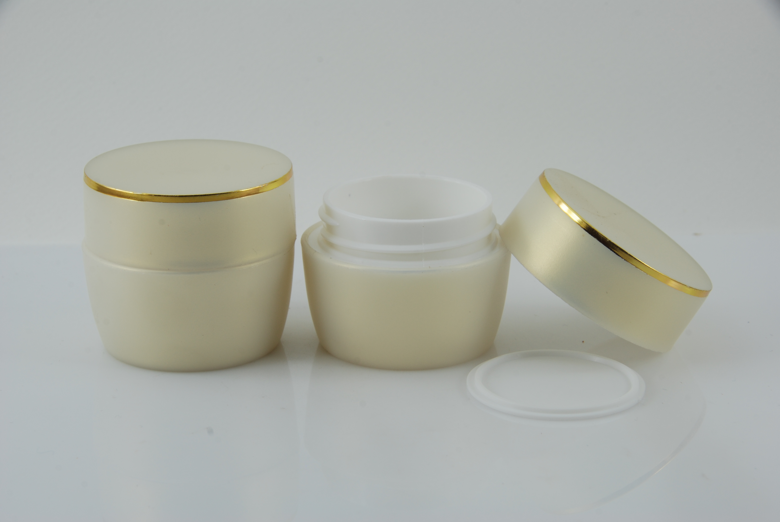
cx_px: 390
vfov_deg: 13.1
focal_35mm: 105
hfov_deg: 19.4
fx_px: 2278
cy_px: 261
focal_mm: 70
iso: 100
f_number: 16
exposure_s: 1/6
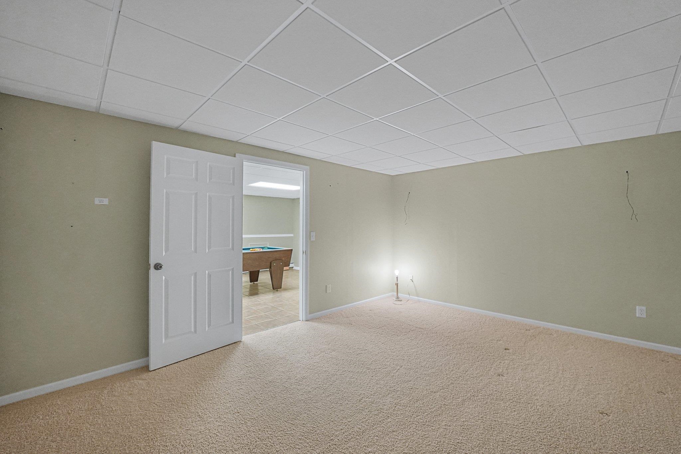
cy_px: 227
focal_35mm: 14
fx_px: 265
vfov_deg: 81.2
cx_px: 340
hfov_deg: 104.3
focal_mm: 14
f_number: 4.5
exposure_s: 1/125
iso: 20000
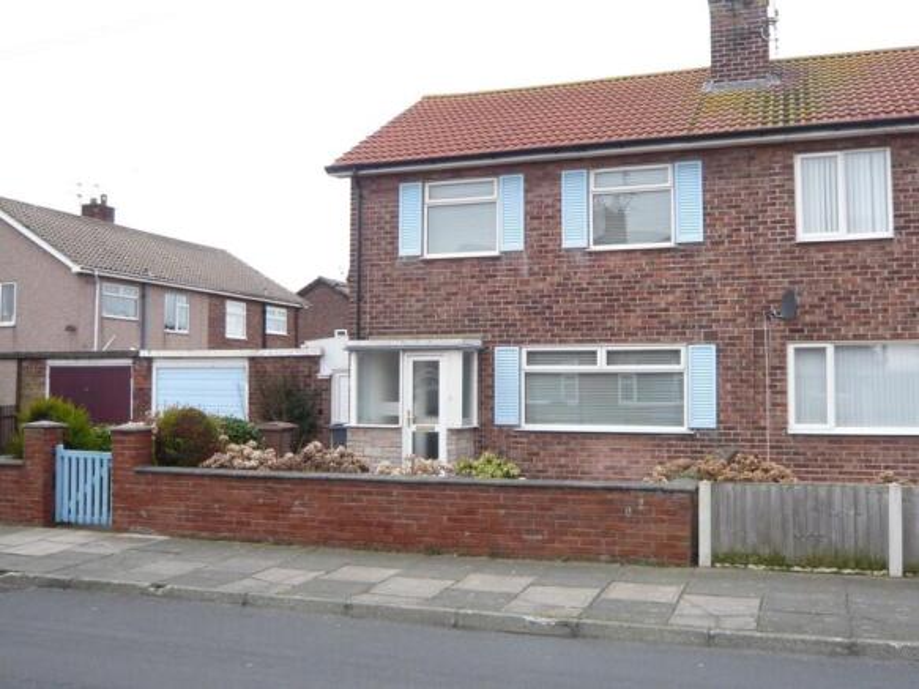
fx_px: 902
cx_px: 460
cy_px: 344
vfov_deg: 41.8
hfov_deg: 54.0
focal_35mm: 34
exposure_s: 1/160
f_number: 2.8
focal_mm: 4.6
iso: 100
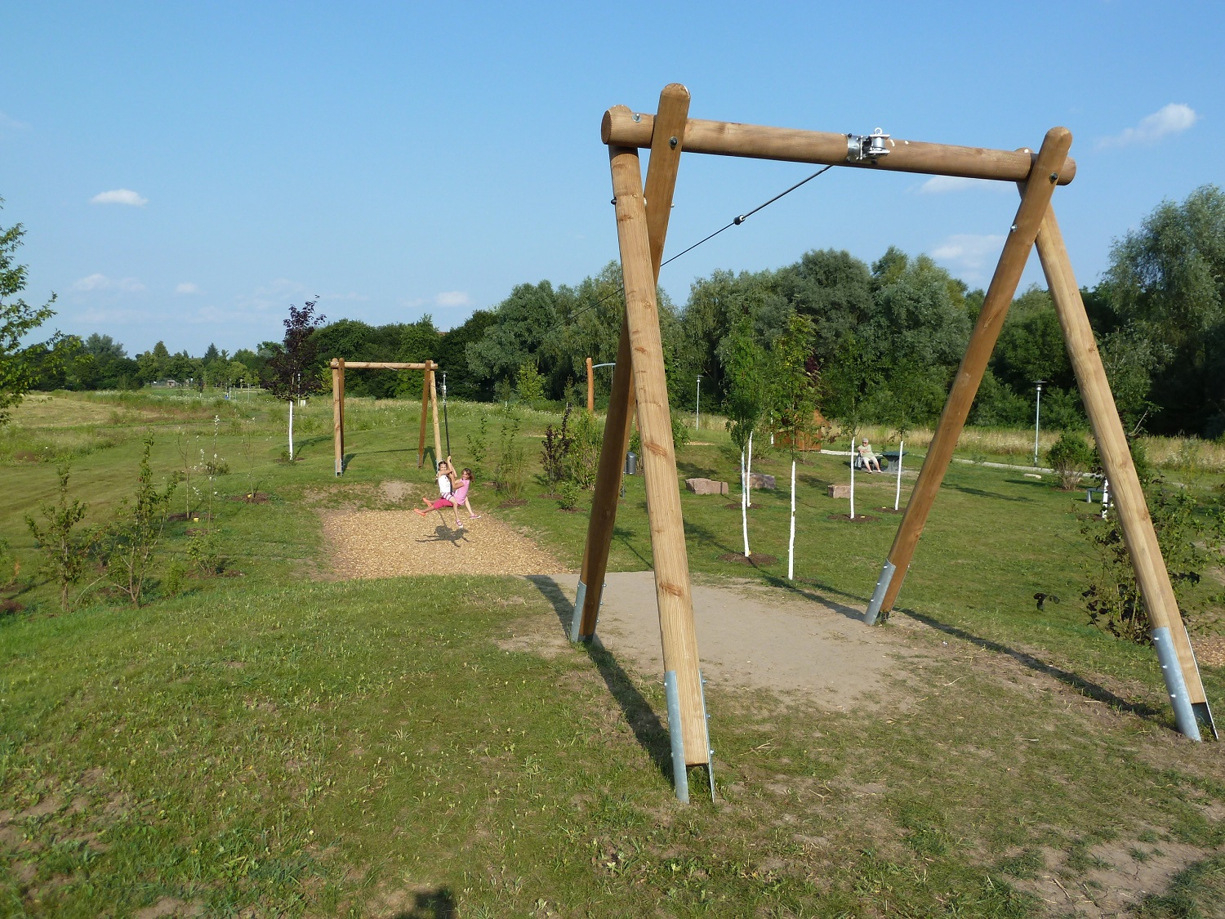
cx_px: 612
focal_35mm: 29
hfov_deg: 61.7
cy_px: 460
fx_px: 1026
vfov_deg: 48.2
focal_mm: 4.7
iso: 80
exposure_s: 1/500
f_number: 4
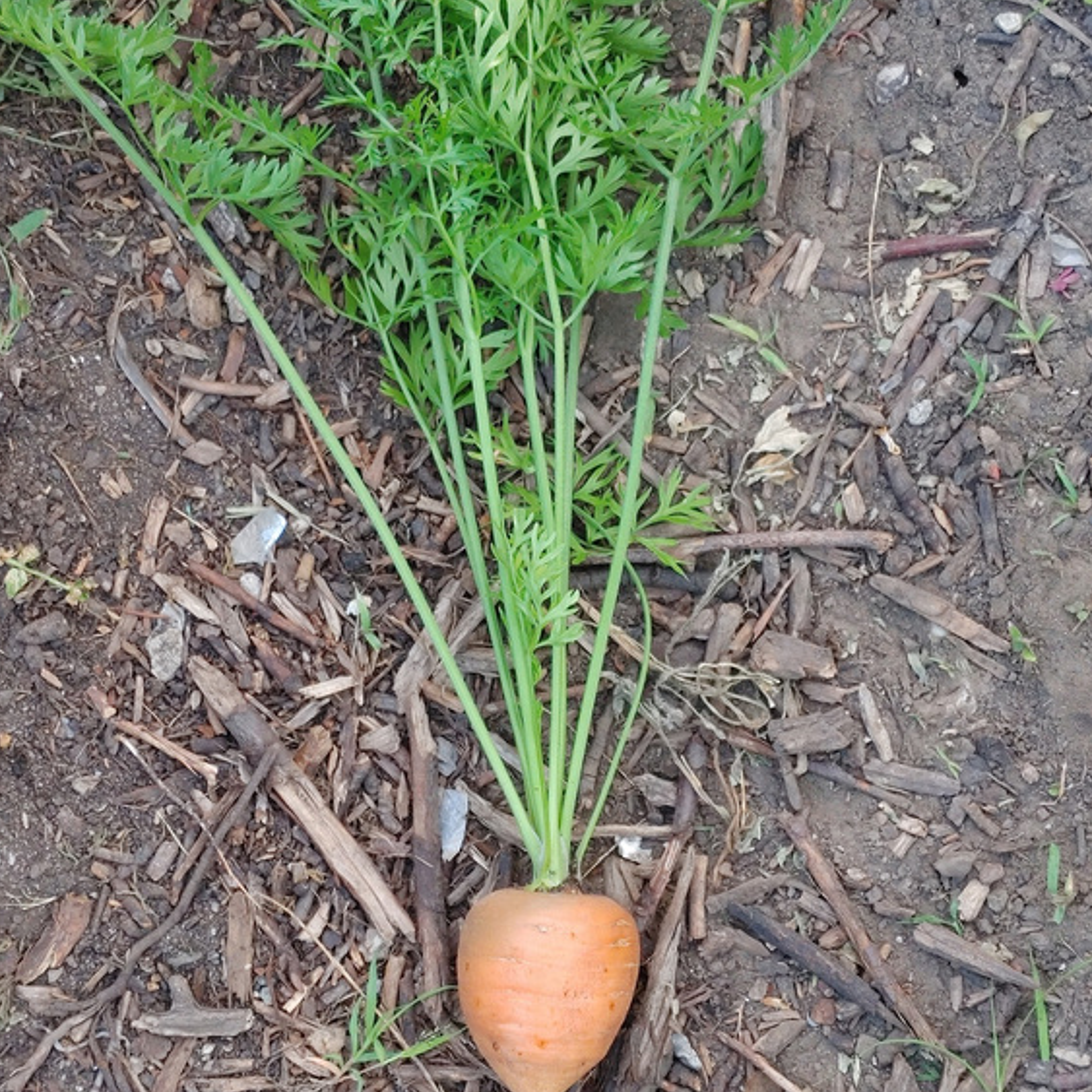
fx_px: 2213
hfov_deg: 27.7
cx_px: 541
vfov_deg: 27.7
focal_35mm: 62
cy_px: 576
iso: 100
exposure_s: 1/60
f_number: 1.8
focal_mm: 4.81
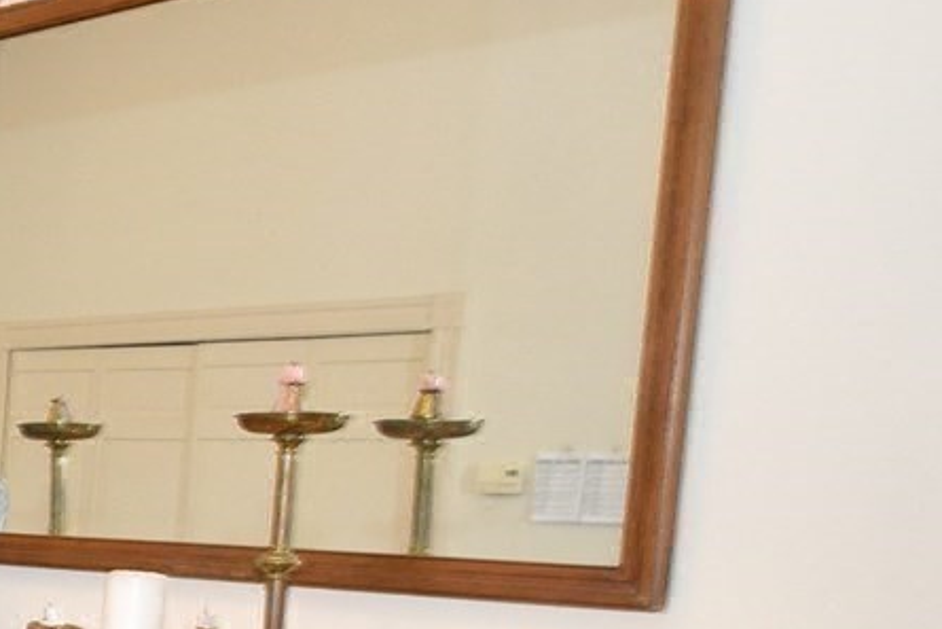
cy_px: 636
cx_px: -751
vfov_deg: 19.2
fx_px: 1806
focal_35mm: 69
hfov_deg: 20.6
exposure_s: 1/60
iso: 800
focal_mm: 10
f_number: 5.6
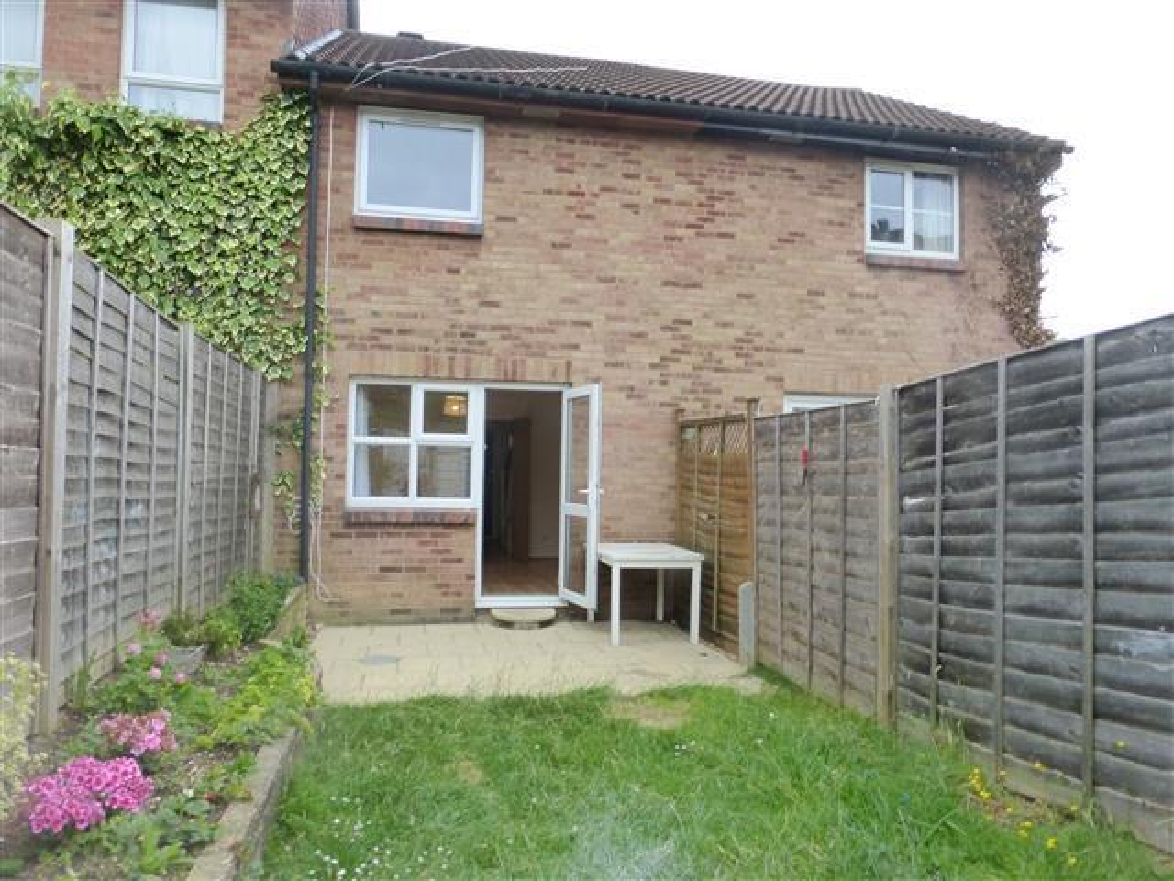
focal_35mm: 24
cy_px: 440
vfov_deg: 56.8
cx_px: 587
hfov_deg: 71.6
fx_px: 814
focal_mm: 4.3
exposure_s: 1/125
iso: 200
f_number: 3.3
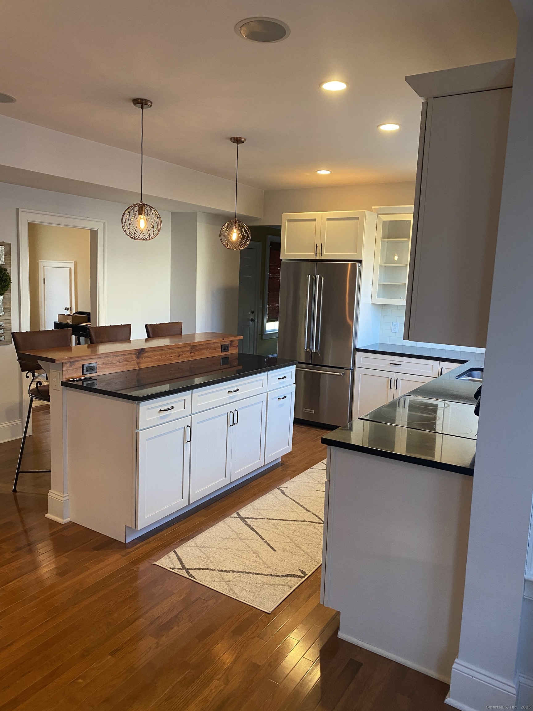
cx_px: 266
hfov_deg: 53.1
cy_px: 356
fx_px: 534
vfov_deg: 67.3
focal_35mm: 26
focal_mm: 4.25
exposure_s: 1/60
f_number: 1.8
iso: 160
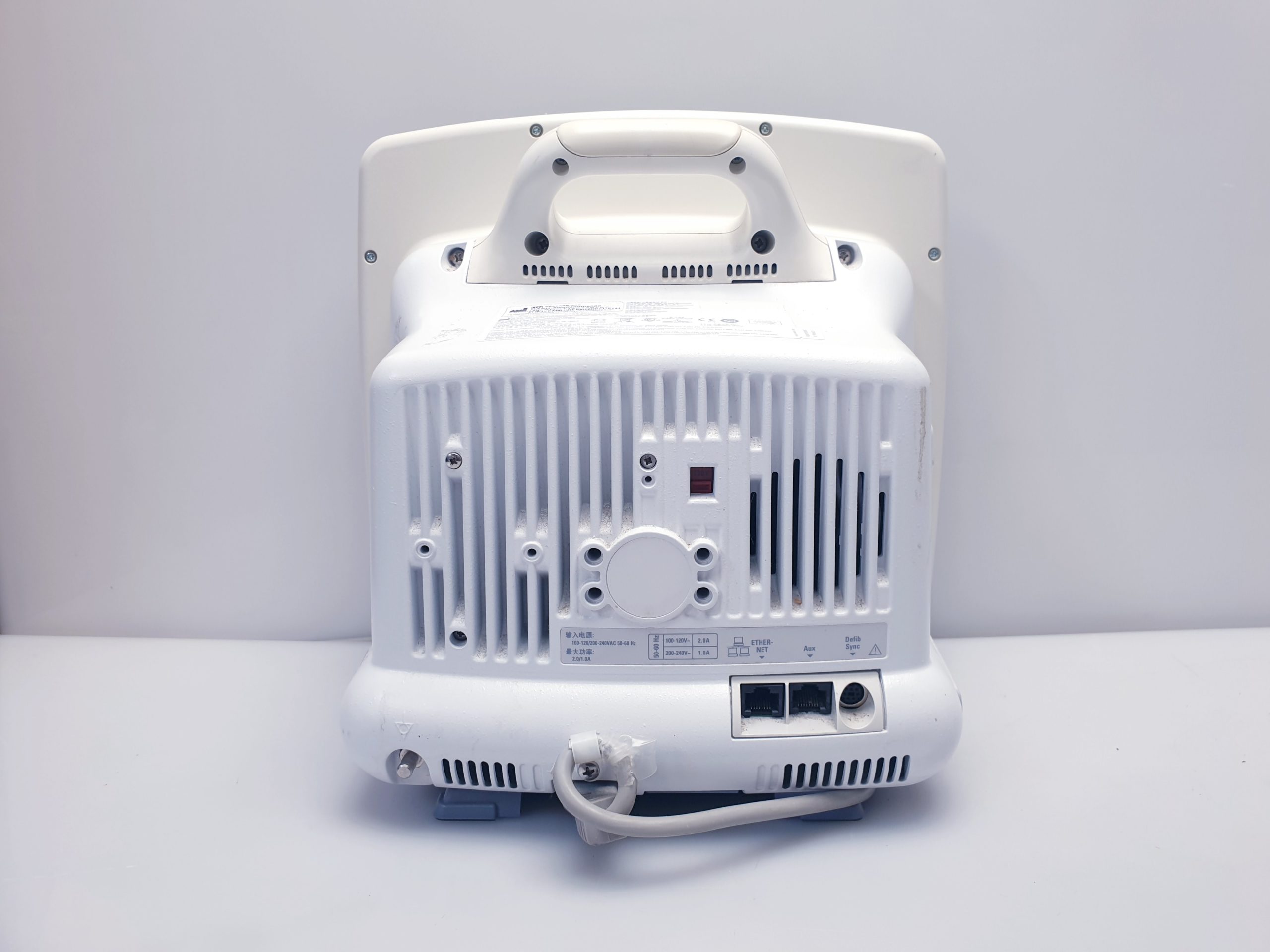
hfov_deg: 67.3
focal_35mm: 26
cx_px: 635
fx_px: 954
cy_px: 476
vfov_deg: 53.1
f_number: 2.4
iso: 50
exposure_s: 1/50
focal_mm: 4.3
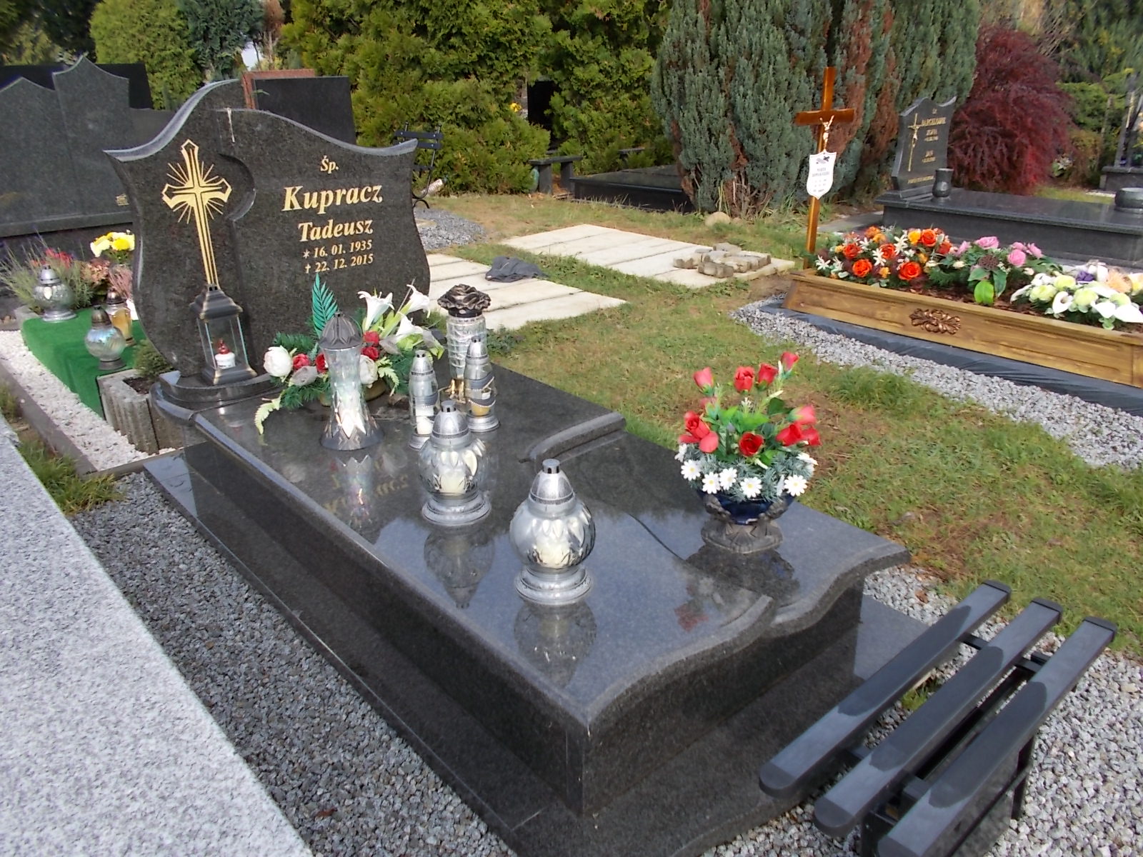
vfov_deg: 53.1
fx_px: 859
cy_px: 428
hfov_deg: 67.3
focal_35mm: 26
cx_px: 572
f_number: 3.2
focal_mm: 4.6
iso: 80
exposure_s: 1/400
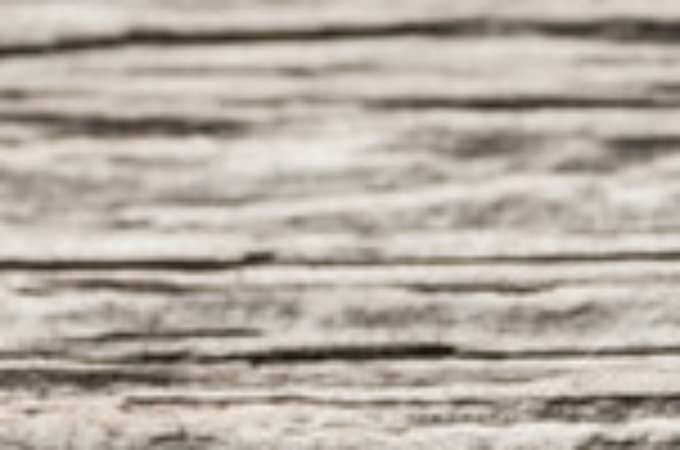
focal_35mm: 713
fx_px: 13439
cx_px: 2020
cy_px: -1076
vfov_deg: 1.9
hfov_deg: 2.9
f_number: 8
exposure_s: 1/80
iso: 200
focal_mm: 105
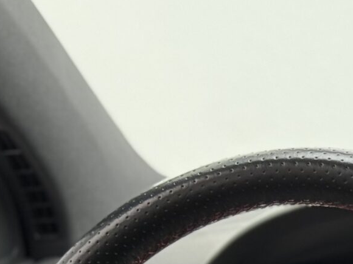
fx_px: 2162
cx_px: 461
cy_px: 510
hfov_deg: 9.2
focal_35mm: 212
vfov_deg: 6.8
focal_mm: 6.76
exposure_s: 1/190
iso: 125
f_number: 1.78
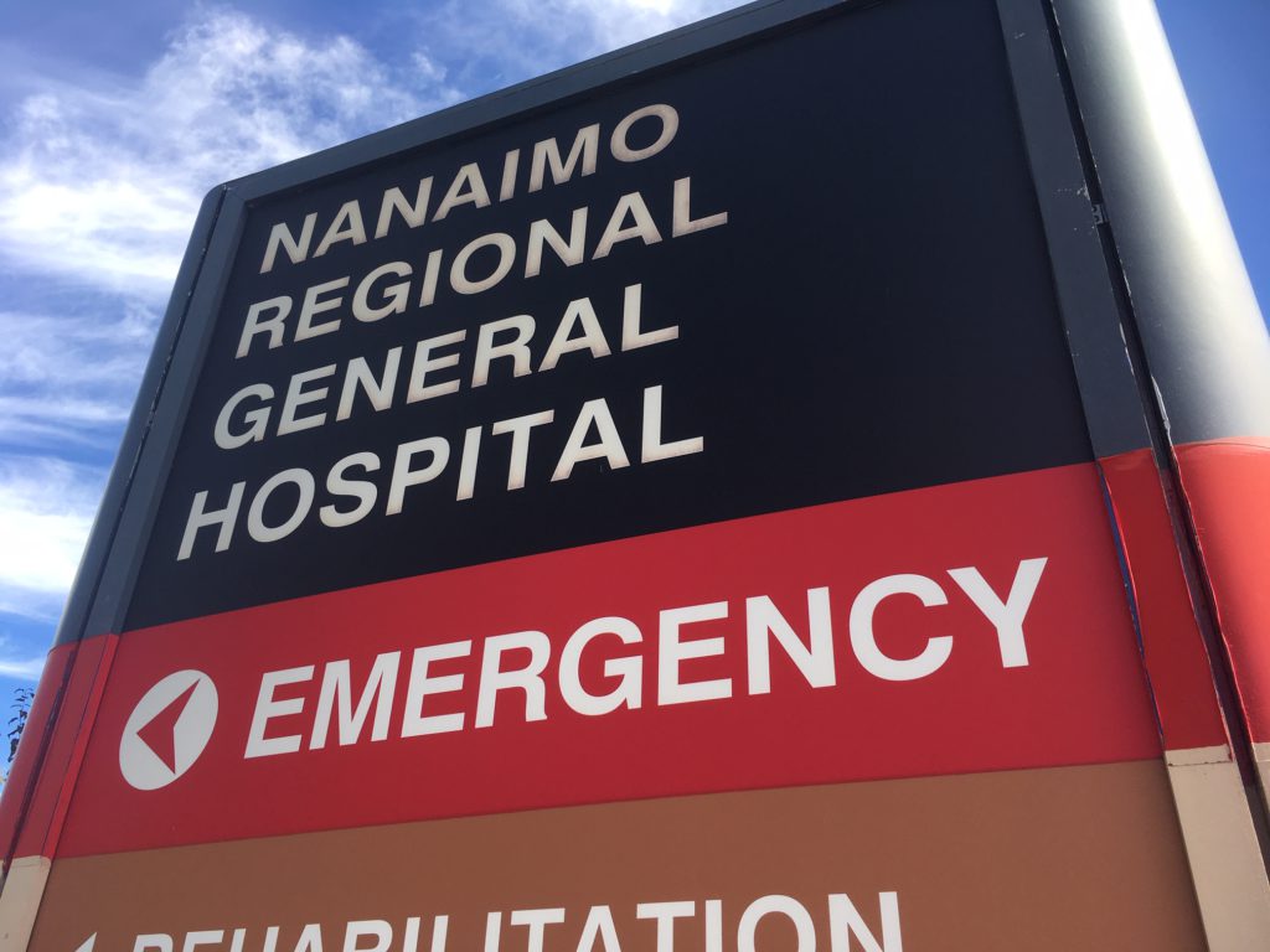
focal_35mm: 29
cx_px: 635
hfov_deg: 61.7
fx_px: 1064
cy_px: 476
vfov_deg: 48.2
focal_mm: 4.15
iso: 25
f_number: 2.2
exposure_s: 1/578
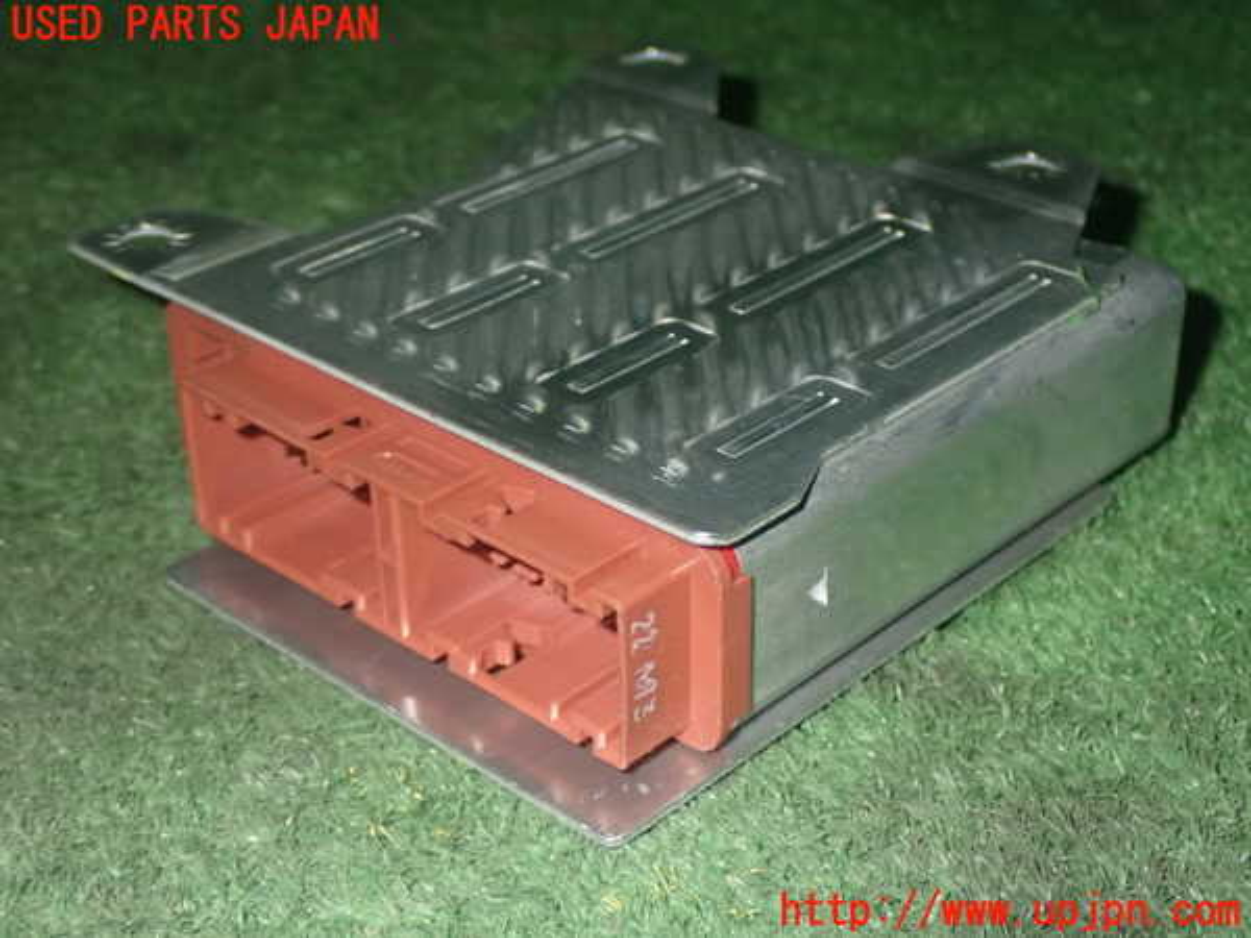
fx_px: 2096
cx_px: 626
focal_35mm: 58
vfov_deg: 25.2
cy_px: 469
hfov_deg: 33.2
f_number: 10
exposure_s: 1/60
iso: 800
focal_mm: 10.35
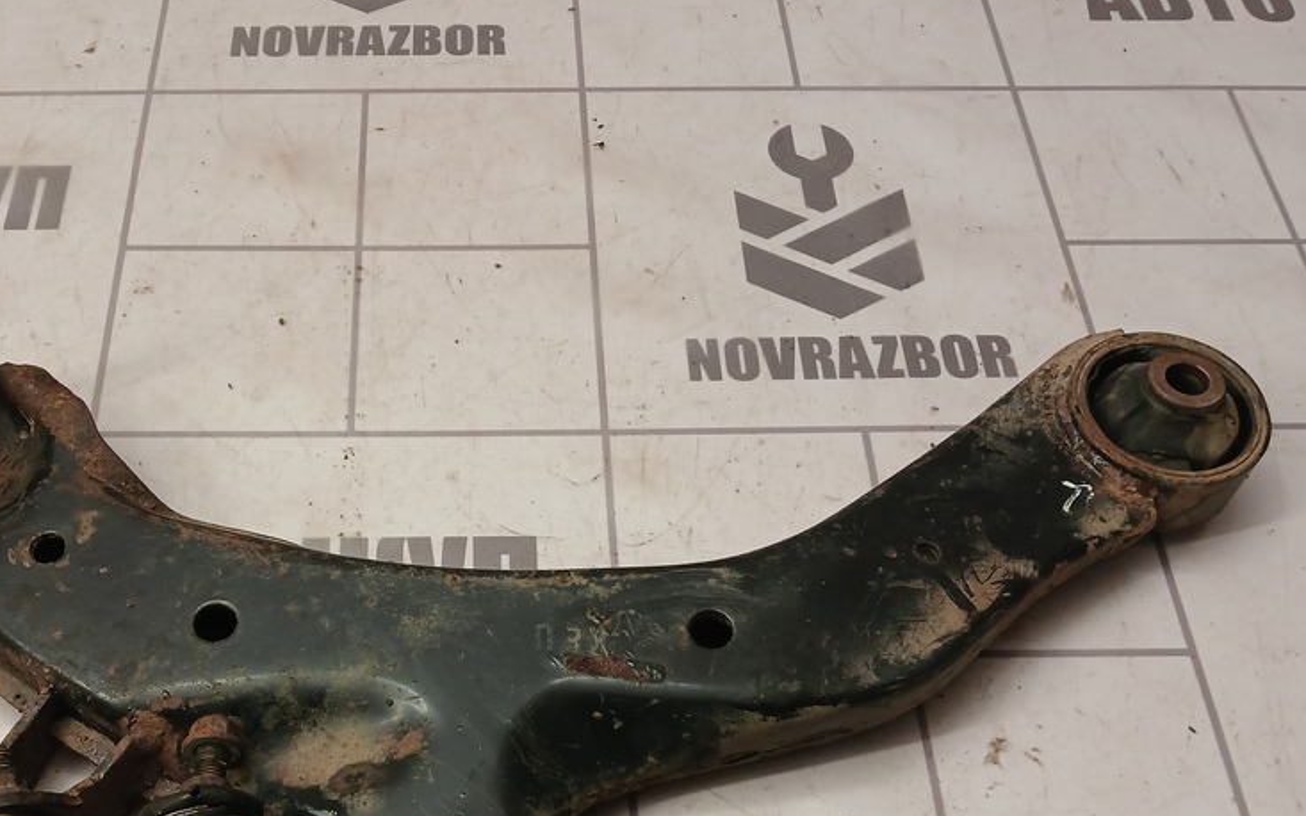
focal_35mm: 40
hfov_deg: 48.9
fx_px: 1424
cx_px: 497
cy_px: 579
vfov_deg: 31.6
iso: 125
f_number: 1.8
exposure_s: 1/50
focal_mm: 4
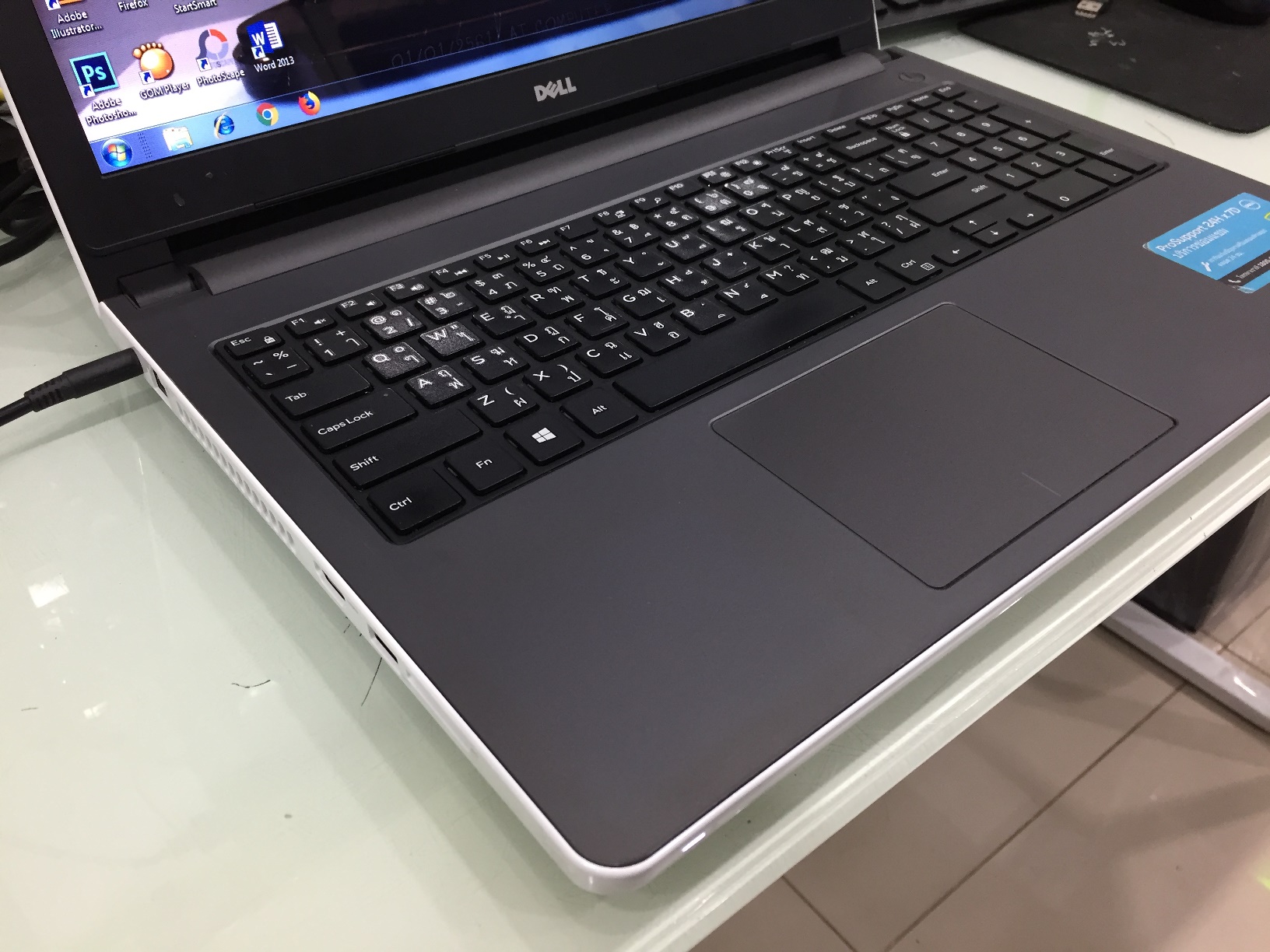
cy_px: 476
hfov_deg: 61.7
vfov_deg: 48.2
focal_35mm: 29
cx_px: 635
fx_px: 1064
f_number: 2.2
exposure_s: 1/33
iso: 125
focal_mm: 4.15
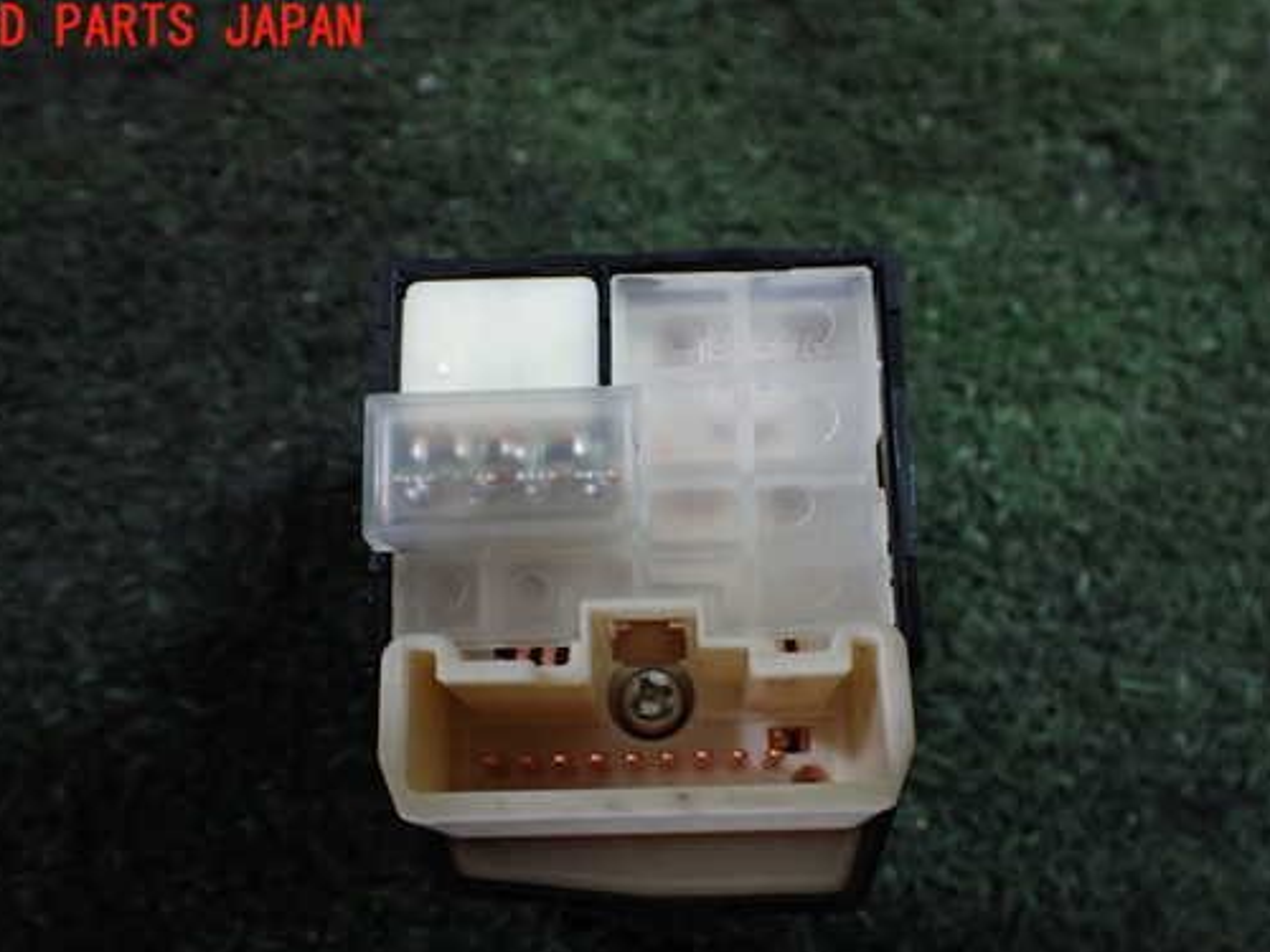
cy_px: 569
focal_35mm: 36
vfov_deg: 39.5
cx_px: 663
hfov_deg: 51.3
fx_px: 1321
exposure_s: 1/125
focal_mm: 5.4
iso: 640
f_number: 2.3
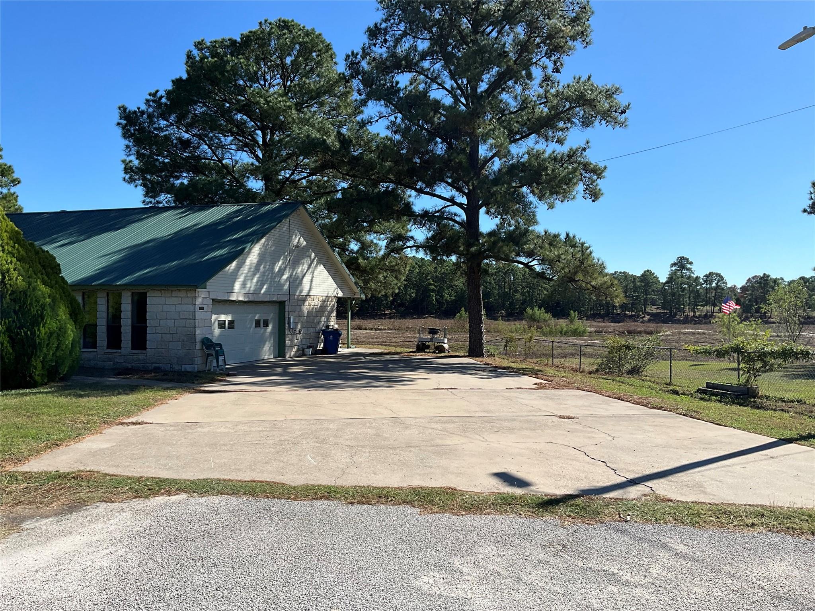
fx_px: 683
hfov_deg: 61.7
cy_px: 306
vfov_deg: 48.2
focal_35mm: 29
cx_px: 408
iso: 25
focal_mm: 3
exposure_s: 1/2058
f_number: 1.8
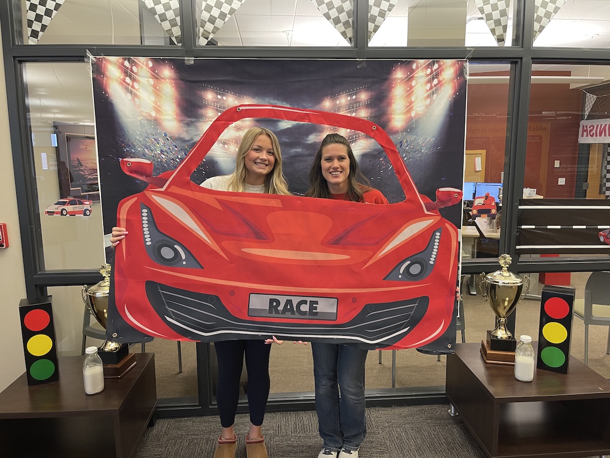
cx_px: 305
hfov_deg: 69.4
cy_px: 229
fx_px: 441
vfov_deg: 54.9
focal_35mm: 25
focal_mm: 5.1
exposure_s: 1/60
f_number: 1.6
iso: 100
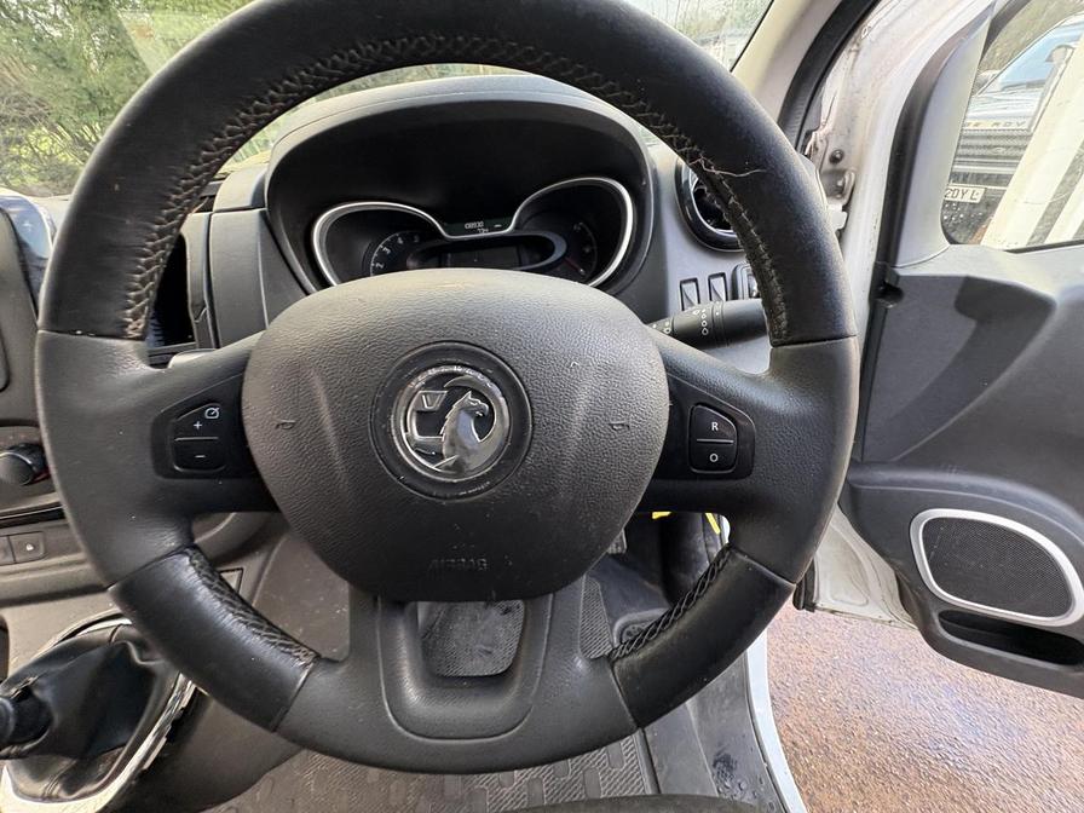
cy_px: 406
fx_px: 438
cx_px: 542
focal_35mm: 14
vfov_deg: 85.7
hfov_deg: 102.1
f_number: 2.2
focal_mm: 2.22
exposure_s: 1/60
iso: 200
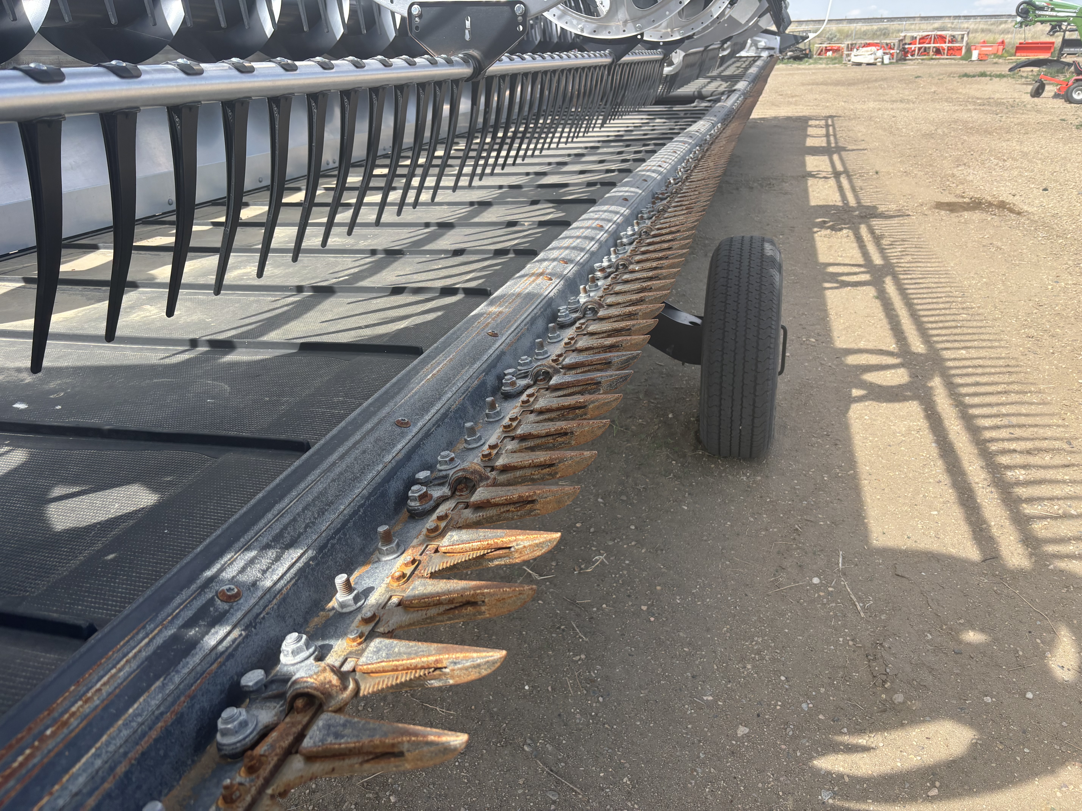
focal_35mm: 26
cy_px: 406
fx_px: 813
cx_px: 541
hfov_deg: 67.3
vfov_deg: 53.1
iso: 50
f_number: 1.6
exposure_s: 1/1263
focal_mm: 5.96
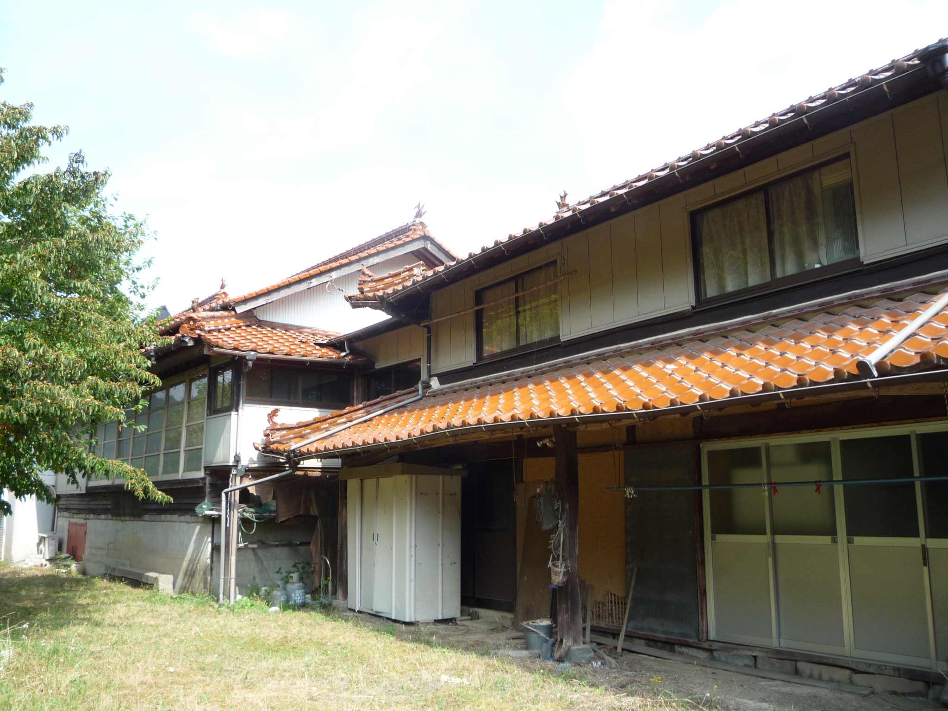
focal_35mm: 30
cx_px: 474
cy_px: 356
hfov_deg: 60.0
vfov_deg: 46.8
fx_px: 822
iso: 100
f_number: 4
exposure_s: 1/160
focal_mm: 5.2
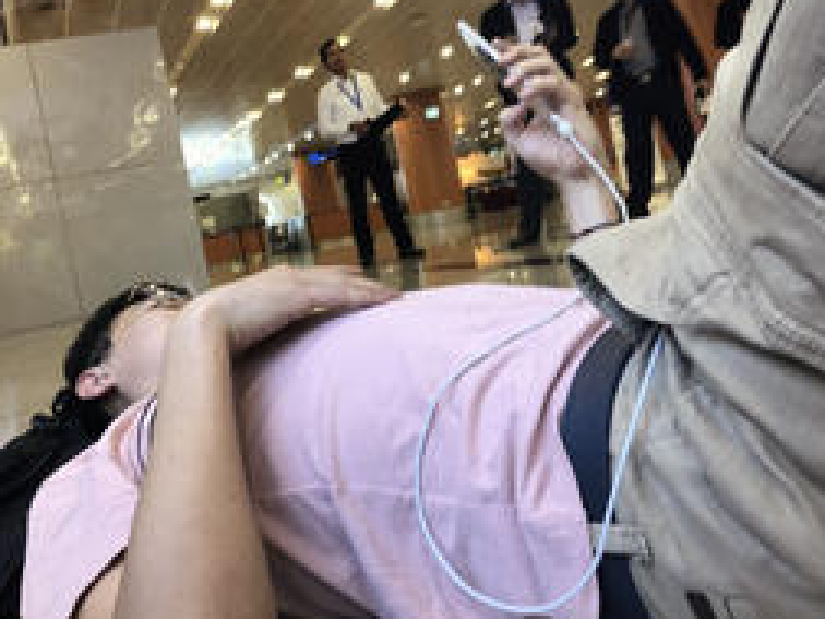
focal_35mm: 40
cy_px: 269
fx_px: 953
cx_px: 327
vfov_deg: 35.9
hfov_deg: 46.5
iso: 40
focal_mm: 3.99
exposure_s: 1/17
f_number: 1.8
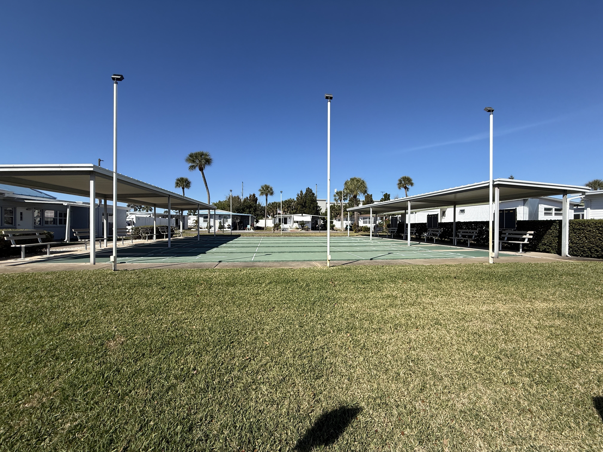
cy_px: 226
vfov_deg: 85.7
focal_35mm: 14
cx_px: 302
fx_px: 244
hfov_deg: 102.1
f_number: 2.2
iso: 50
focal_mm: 2.22
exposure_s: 1/2841
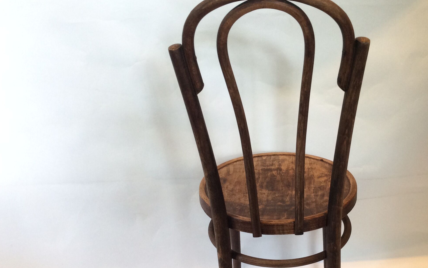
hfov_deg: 43.9
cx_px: 272
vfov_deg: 28.3
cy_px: 194
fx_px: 525
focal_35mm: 45
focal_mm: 3.3
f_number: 2.4
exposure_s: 1/25
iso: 64
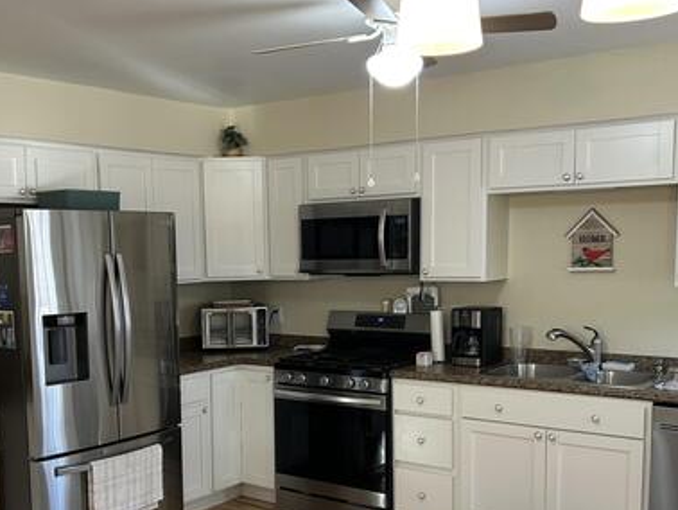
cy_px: 359
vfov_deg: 32.5
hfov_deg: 42.6
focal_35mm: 44
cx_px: 251
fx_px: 862
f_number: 1.5
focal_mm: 5.7
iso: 80
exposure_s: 1/60
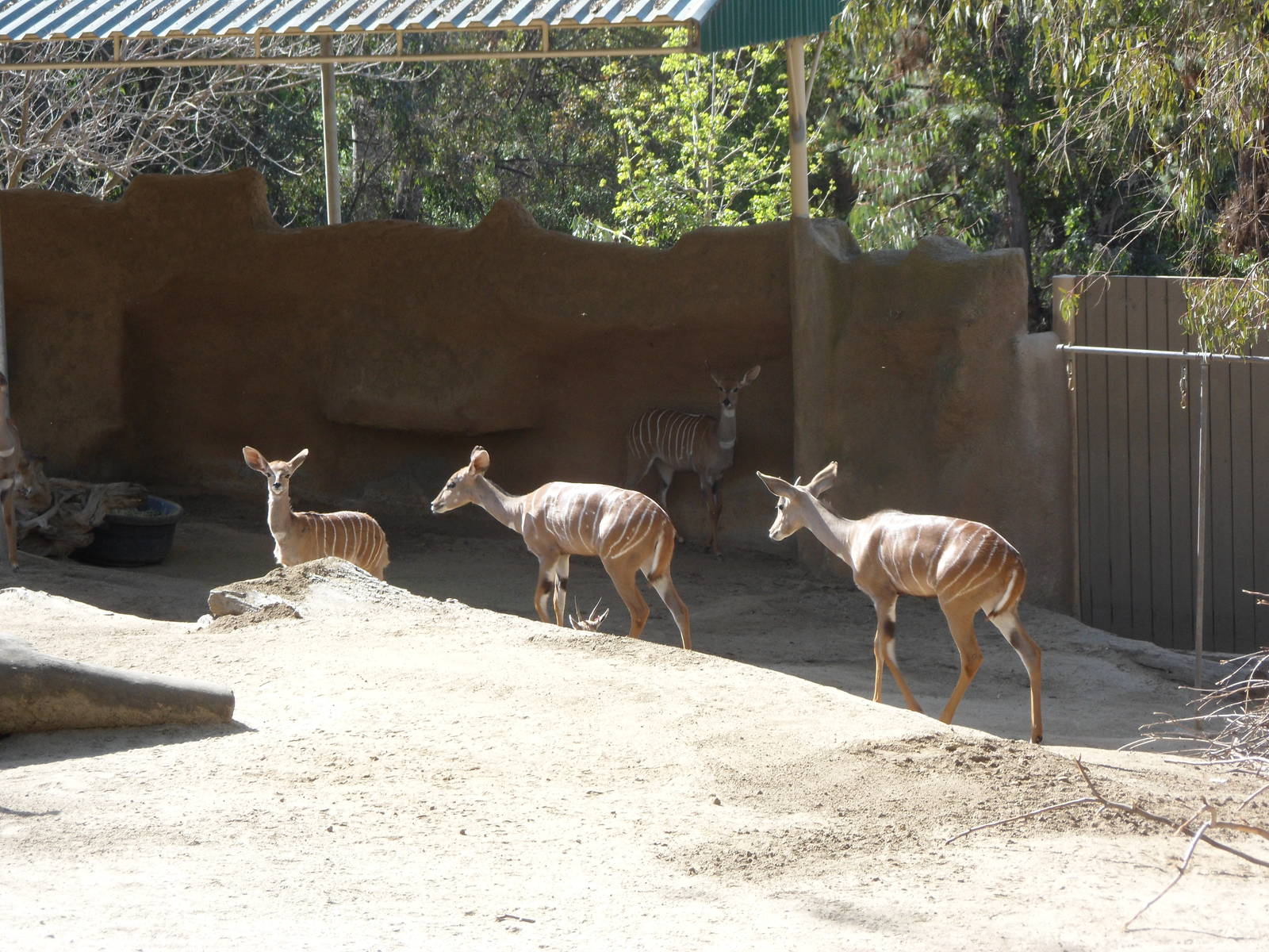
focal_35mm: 105
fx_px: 3849
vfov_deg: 14.1
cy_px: 476
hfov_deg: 18.7
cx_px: 634
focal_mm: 17.7
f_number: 5.3
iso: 80
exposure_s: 1/90
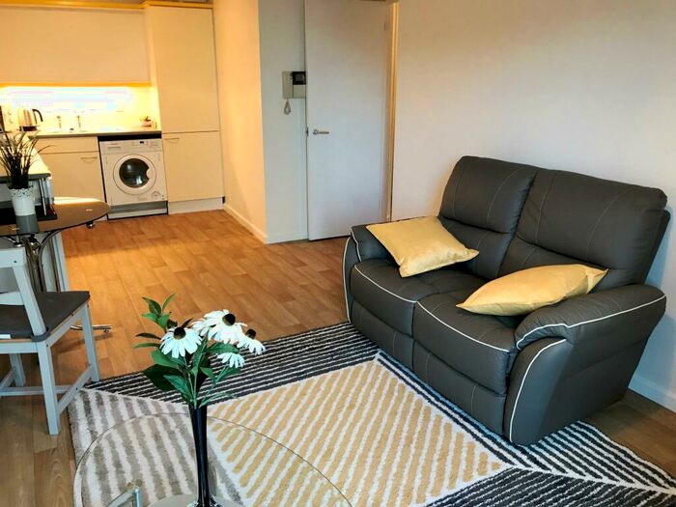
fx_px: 547
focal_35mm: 28
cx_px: 338
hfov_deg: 63.4
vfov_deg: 49.7
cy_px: 254
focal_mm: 3.99
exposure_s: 1/25
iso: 32
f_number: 1.8
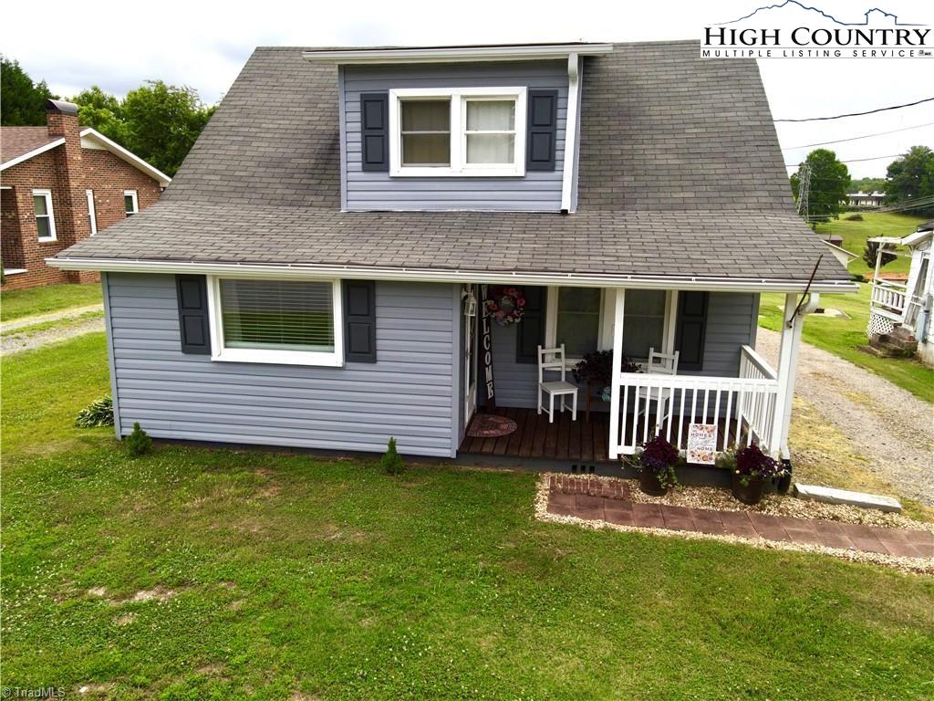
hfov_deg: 71.6
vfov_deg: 56.8
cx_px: 467
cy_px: 350
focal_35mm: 24
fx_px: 648
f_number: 2.8
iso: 100
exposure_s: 1/400
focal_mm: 4.5
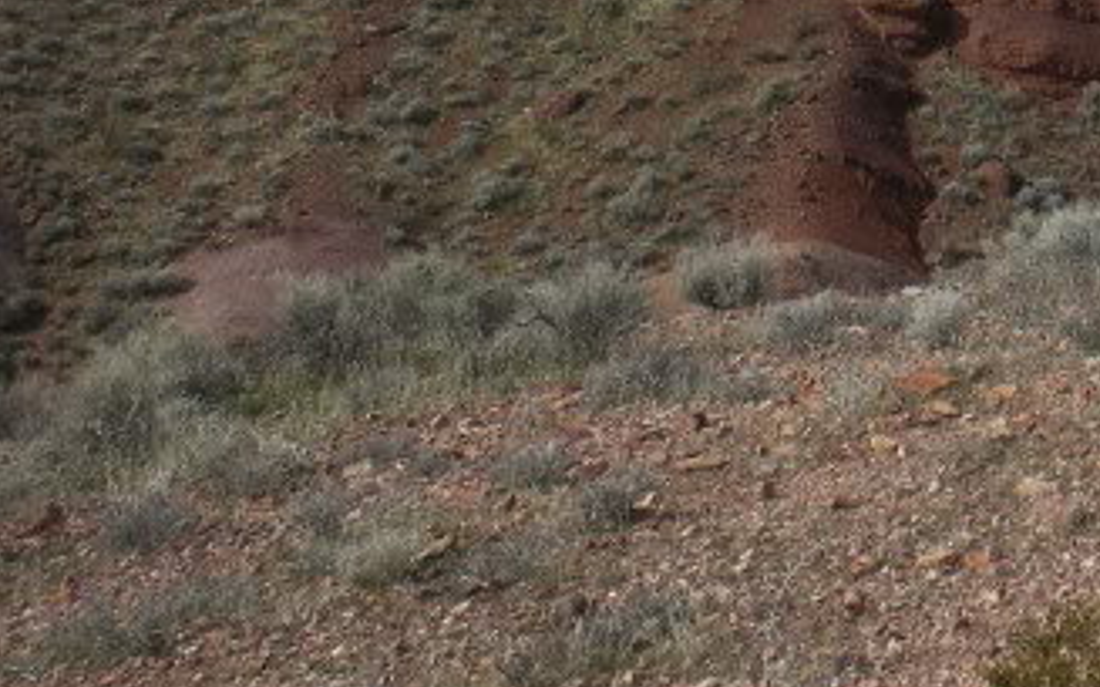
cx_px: 1066
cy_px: -246
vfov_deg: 13.1
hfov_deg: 21.0
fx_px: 2876
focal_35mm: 96
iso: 64
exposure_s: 1/133
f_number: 10
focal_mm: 6.6
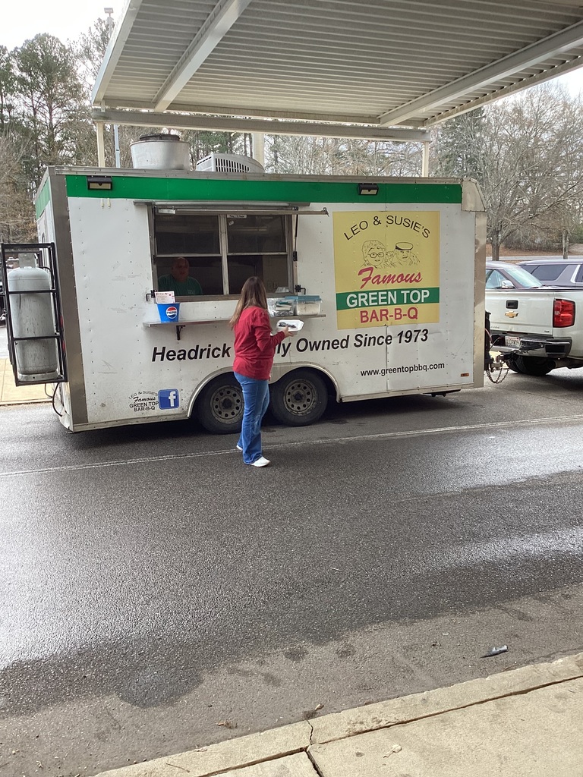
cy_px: 388
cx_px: 292
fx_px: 696
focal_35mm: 31
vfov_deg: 58.4
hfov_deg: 45.4
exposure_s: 1/164
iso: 25
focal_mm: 3.3
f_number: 2.4
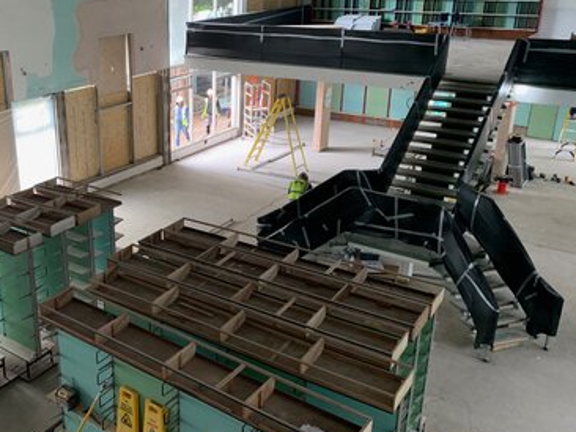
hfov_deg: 47.6
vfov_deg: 37.6
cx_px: 163
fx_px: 632
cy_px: 190
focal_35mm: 38
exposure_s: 1/68
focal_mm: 4.25
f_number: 1.8
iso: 100
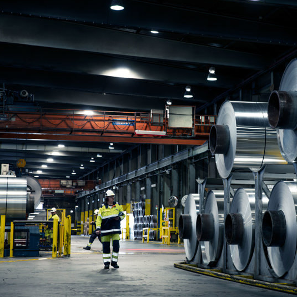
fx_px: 874
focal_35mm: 90
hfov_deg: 19.2
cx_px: 198
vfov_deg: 19.3
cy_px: 148
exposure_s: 1/100
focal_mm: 70
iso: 640
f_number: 3.5
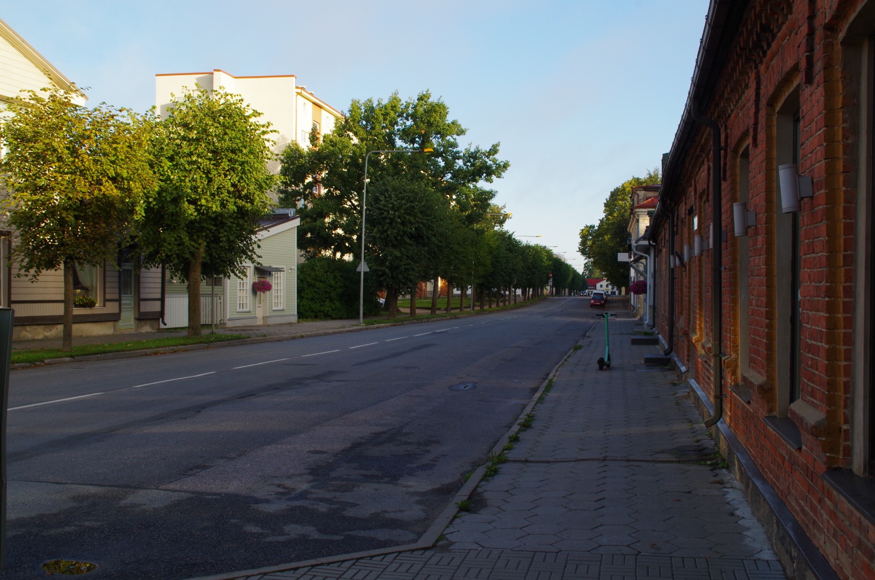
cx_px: 438
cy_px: 290
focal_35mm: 42
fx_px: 1019
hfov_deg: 46.5
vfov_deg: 31.8
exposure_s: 1/125
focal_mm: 28
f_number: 11
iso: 320
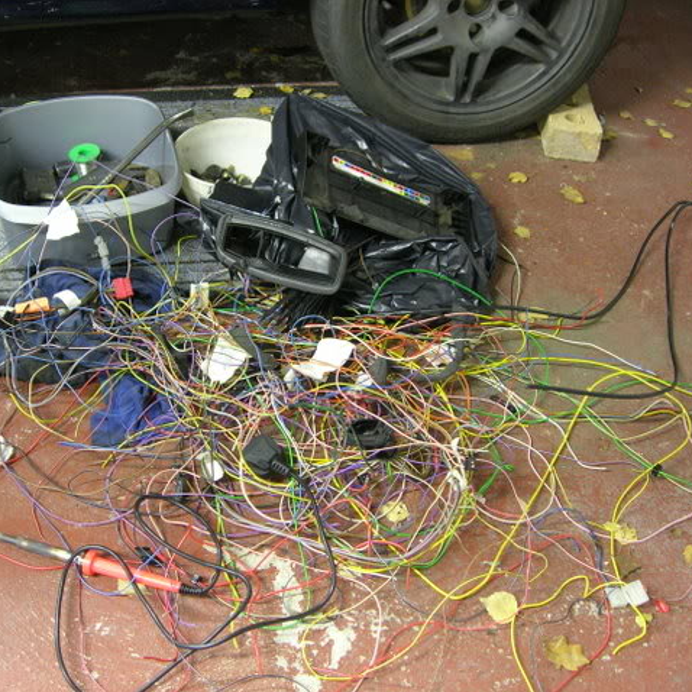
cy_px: 346
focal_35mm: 45
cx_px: 294
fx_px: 1018
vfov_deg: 37.6
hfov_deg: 37.5
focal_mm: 7.8
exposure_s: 1/3.8
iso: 171
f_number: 2.8
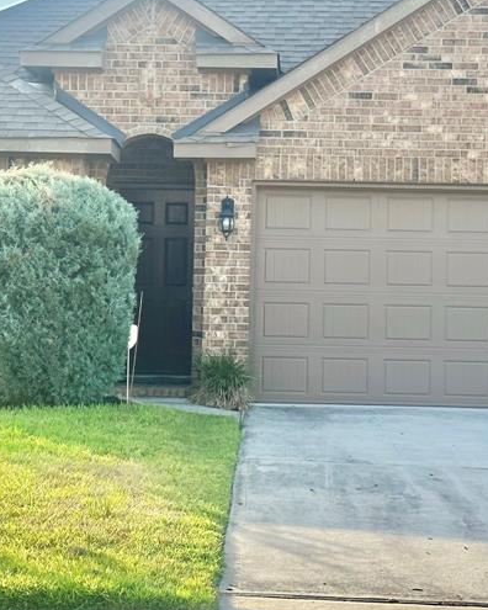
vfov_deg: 19.7
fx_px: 1751
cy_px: 228
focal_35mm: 97
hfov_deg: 15.9
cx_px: 285
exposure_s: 1/1376
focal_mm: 6.86
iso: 64
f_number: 1.78
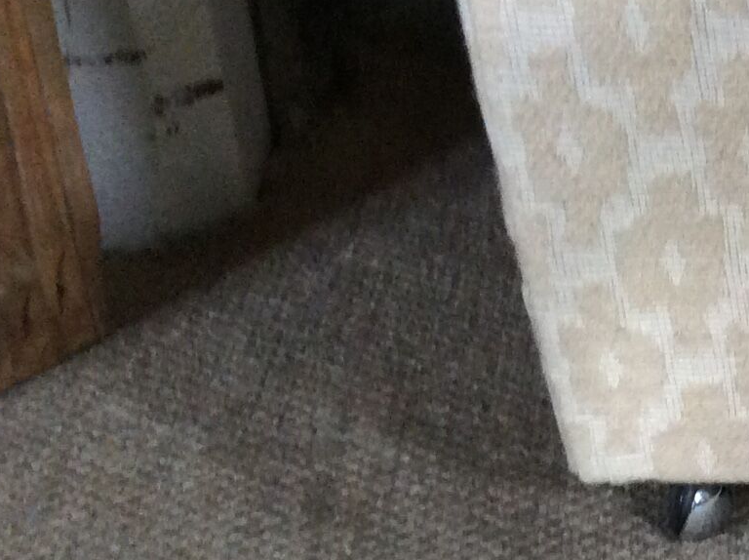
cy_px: 654
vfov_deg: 13.3
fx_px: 2334
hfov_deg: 16.5
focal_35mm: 108
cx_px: 1143
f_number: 2.4
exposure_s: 1/25
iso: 125
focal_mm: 3.3
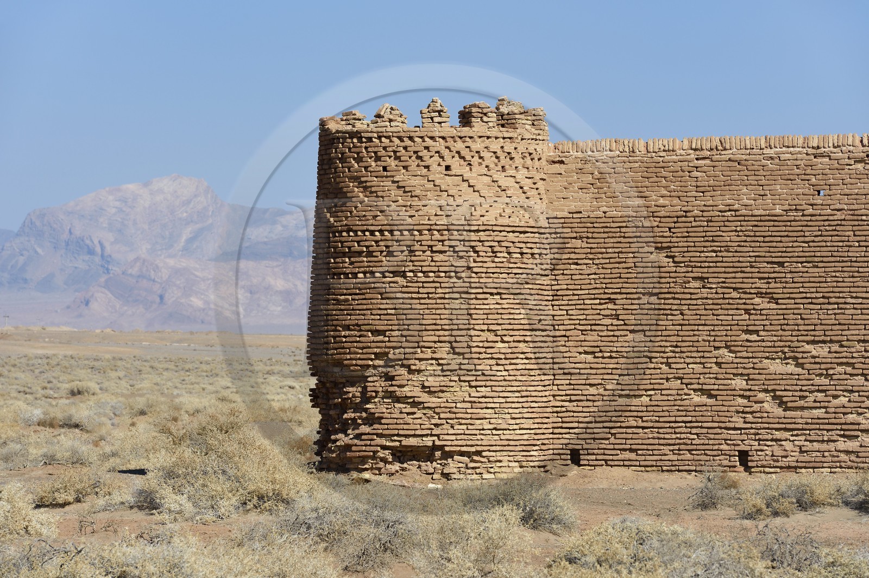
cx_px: 434
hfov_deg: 10.3
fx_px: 4824
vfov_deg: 6.9
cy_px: 289
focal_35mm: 200
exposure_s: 1/250
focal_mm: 200
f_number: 13
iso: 200
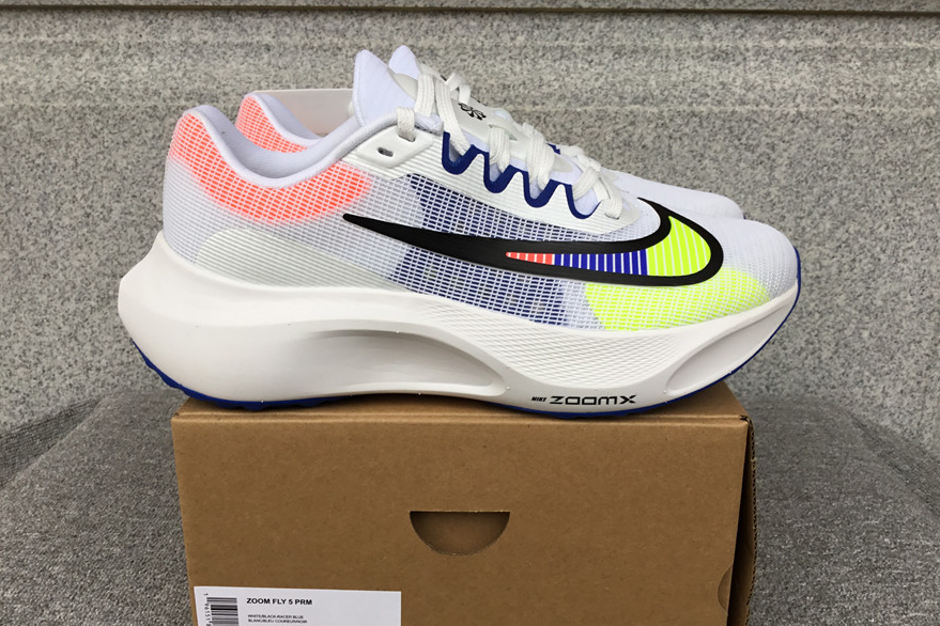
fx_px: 862
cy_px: 356
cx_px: 478
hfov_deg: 57.2
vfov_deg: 39.9
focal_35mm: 33
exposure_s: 1/50
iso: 25
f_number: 2.4
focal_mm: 3.3
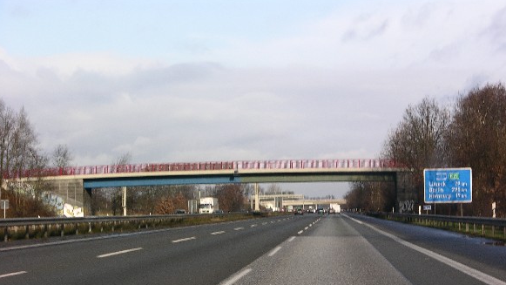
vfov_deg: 9.2
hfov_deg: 16.3
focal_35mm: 132
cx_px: 253
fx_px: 1771
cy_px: 189
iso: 50
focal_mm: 29.5
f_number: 5.3
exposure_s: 1/160
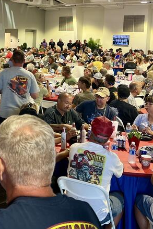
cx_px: -7
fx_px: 287
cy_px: 98
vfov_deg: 43.5
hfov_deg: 27.7
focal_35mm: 45
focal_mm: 5.7
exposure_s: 1/60
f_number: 1.5
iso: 100
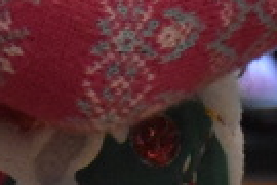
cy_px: -509
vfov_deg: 1.3
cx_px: 369
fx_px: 8308
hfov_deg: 1.9
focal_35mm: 1080
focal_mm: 95
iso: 5000
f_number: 5.3
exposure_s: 1/320
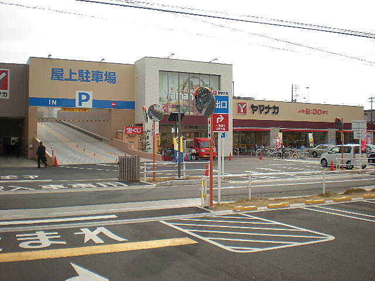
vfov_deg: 37.7
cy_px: 140
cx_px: 188
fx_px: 412
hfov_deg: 49.0
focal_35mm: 38
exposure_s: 1/359
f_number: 4.6
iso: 89
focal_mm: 6.3
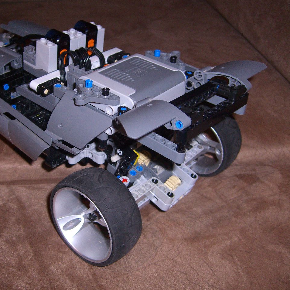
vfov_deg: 37.6
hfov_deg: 37.1
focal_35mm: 45
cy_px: 145
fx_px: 427
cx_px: 96
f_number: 2.8
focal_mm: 7.9
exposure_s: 1/60
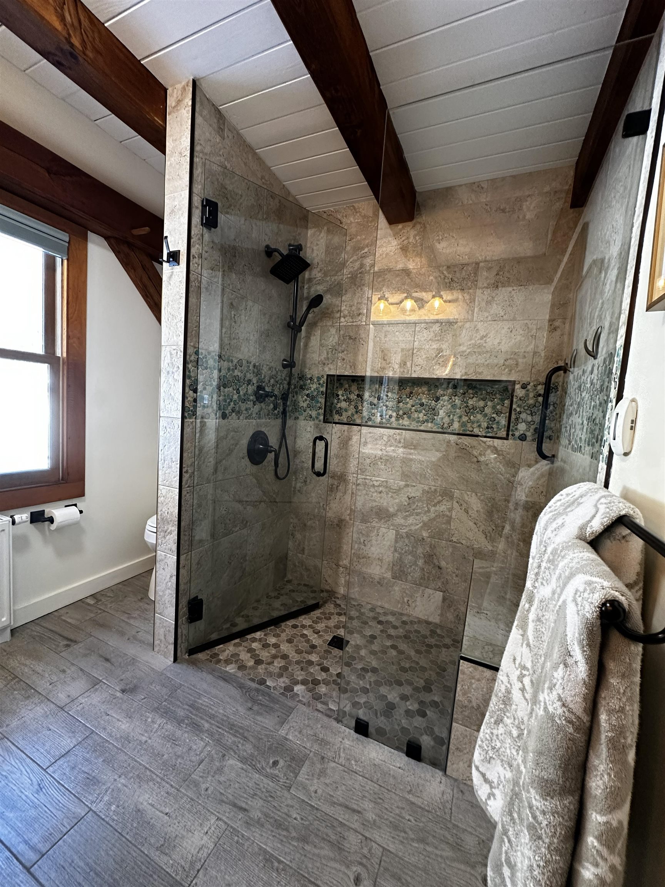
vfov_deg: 102.1
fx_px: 359
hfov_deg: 85.7
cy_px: 444
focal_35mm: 14
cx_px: 332
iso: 320
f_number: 2.2
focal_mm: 2.22
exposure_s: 1/60
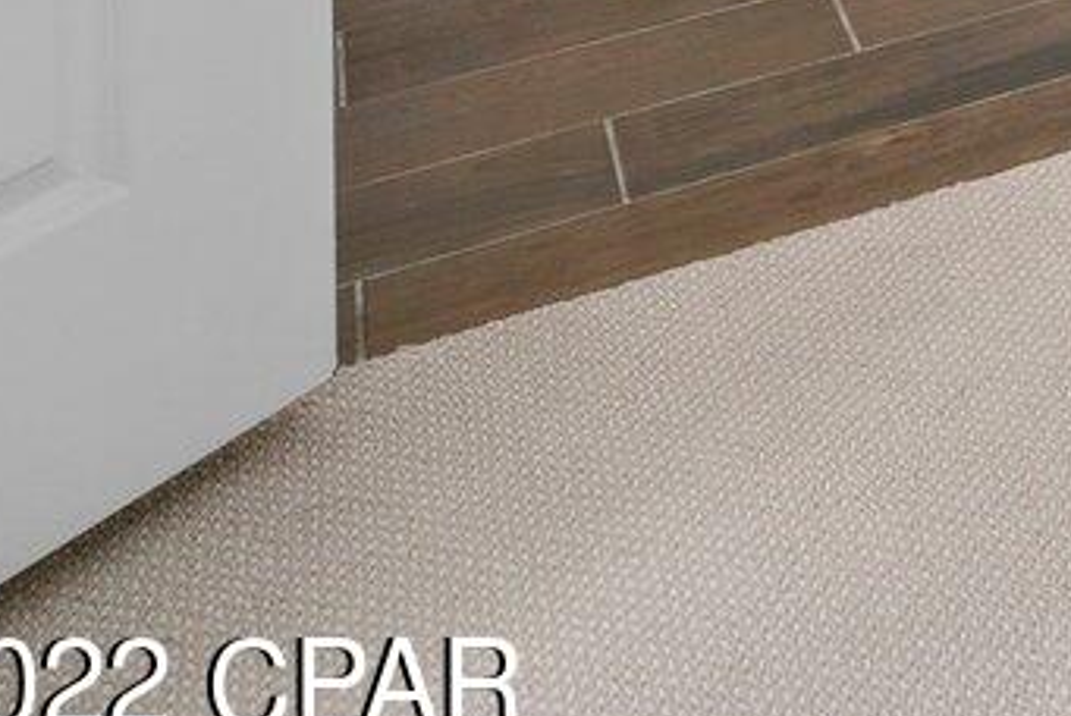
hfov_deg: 12.4
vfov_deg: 11.6
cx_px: 3018
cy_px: -1264
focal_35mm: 84
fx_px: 2501
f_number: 8
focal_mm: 14
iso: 400
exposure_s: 1/8
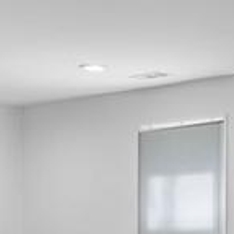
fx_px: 1040
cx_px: 362
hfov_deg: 12.2
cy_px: 273
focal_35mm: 136
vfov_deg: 12.6
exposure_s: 1/13
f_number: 8
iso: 200
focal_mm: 16
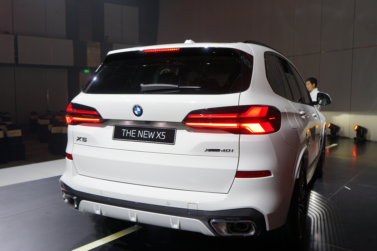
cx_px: 188
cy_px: 126
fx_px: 335
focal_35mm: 32
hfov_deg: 58.7
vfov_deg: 41.1
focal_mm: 32
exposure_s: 1/125
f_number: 4.5
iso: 400
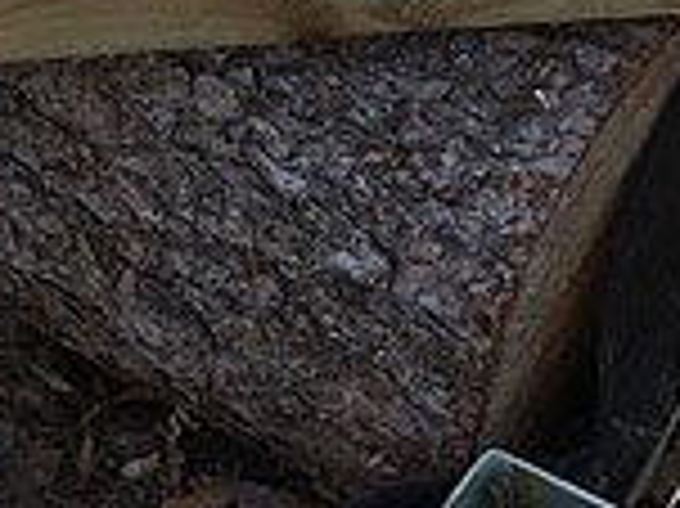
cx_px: 581
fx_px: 2493
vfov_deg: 11.7
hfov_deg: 15.4
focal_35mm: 127
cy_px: 256
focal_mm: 4.12
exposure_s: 1/707
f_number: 2.2
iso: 32
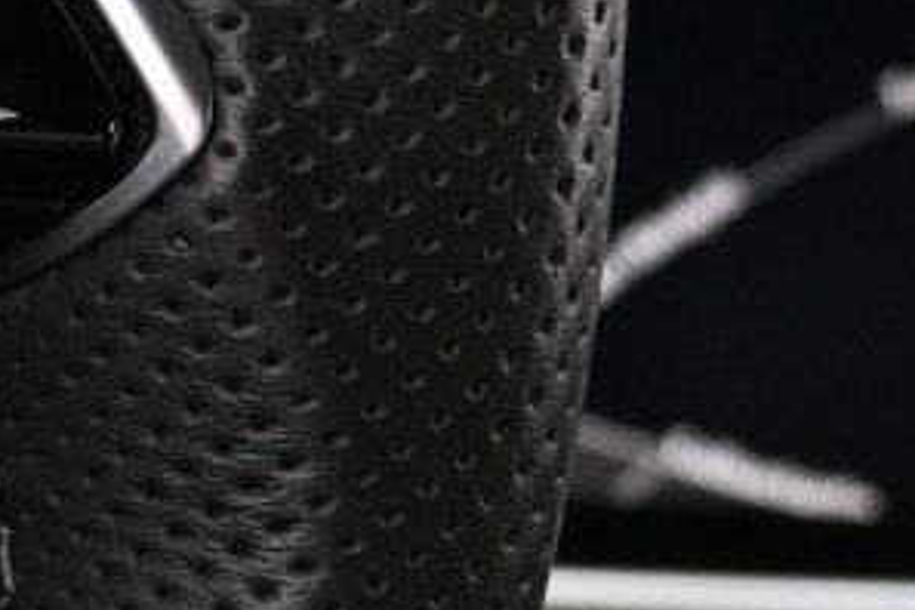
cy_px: 219
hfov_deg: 14.8
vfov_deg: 10.5
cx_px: -373
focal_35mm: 131
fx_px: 3329
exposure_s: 1/25
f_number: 3.5
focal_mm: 16
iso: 1600
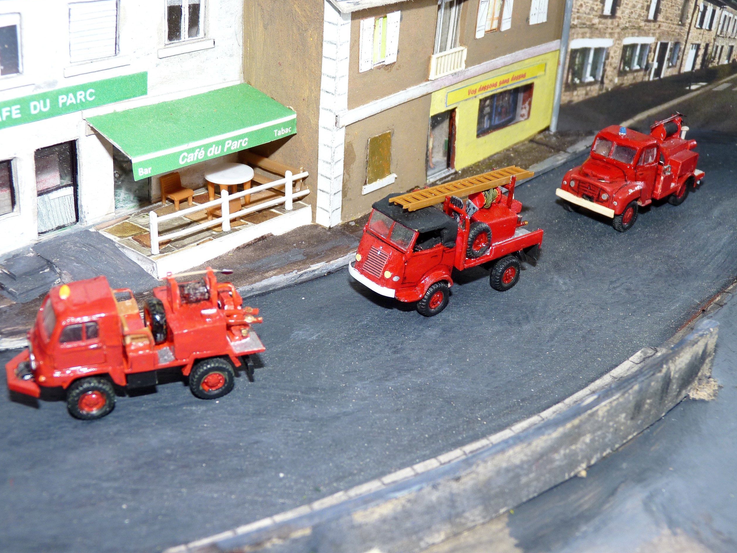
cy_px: 271
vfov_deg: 31.5
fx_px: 979
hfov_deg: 41.2
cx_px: 366
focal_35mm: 46
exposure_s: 1/30
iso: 100
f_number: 3.2
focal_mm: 8
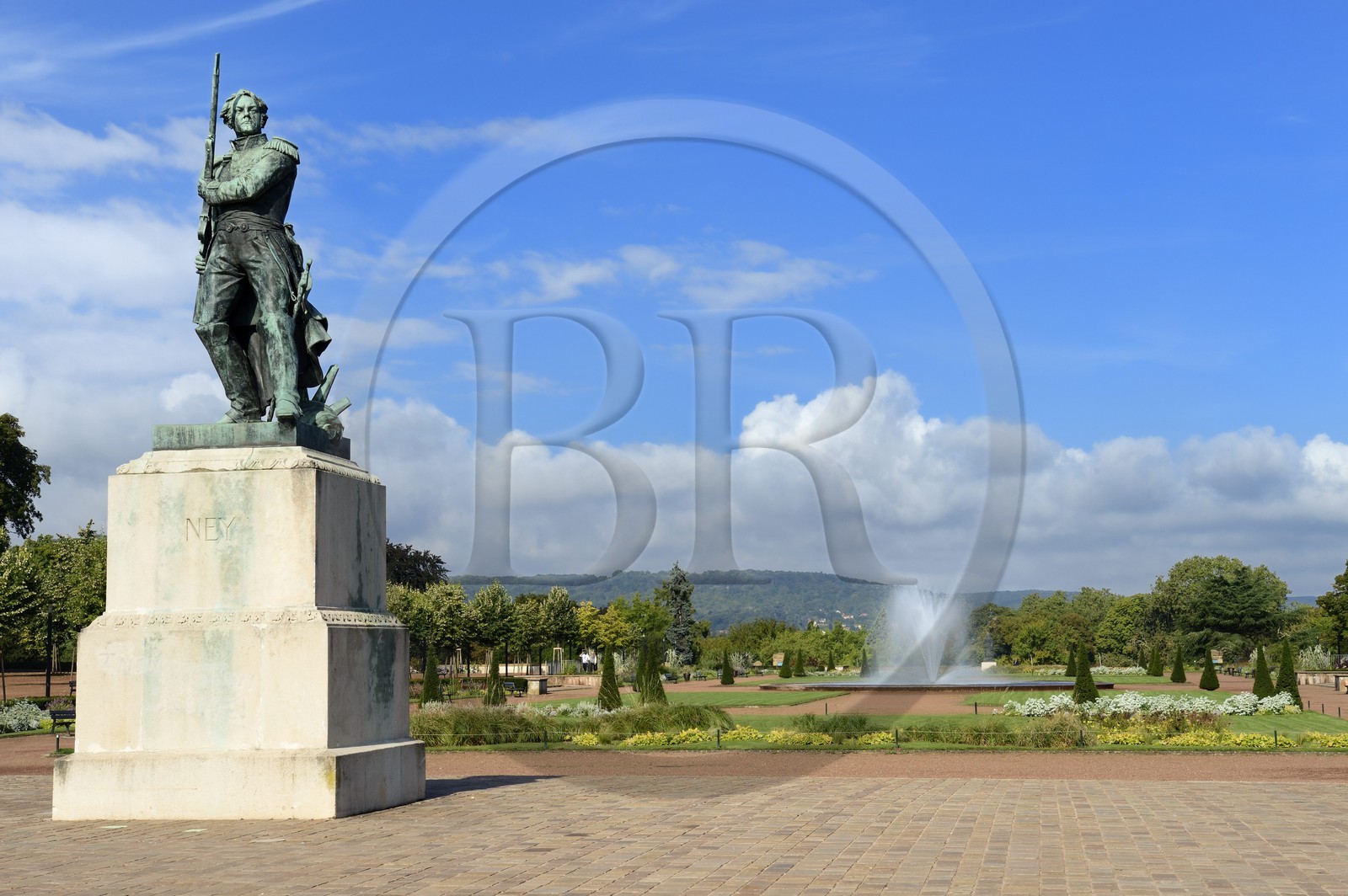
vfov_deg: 24.2
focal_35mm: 56
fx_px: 2095
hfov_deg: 35.7
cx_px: 674
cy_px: 448
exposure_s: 1/200
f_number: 14
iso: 200
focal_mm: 56
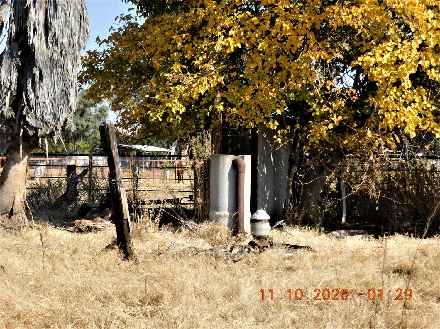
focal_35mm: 80
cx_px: 220
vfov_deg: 18.4
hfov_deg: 24.4
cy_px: 164
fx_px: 1017
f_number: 4.4
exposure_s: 1/800
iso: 125
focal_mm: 14.2
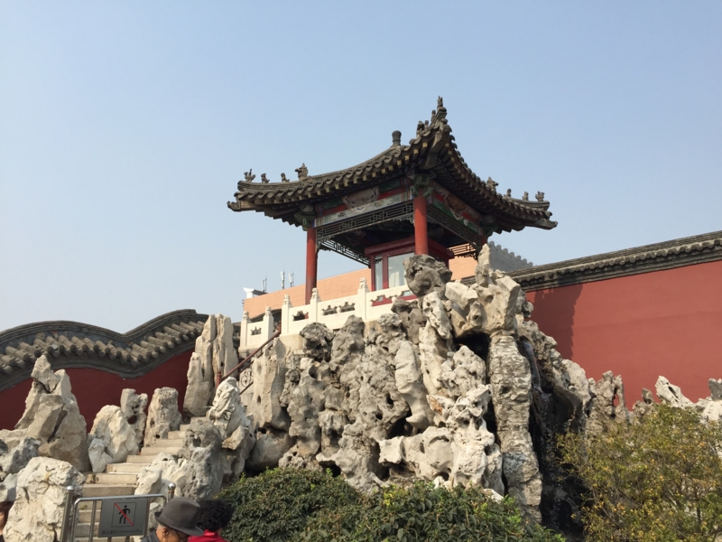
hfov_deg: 61.7
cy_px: 271
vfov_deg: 48.2
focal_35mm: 29
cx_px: 361
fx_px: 605
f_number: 2.2
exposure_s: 1/1883
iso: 32
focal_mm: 4.15
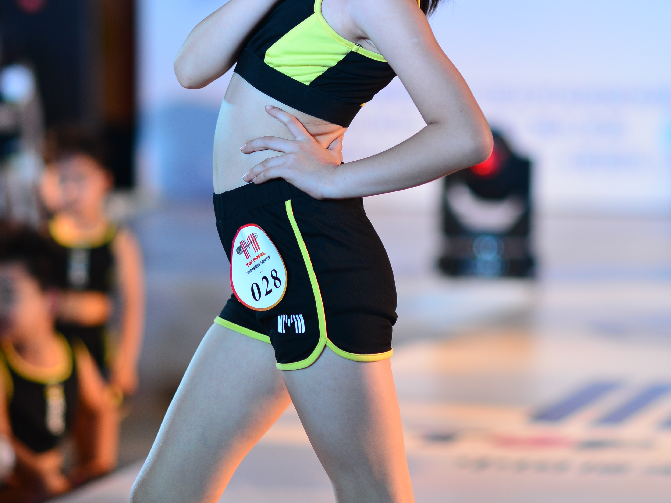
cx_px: 351
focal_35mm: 176
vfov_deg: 8.4
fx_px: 3412
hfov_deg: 11.2
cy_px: 183
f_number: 2.5
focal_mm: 105
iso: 500
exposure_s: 1/800
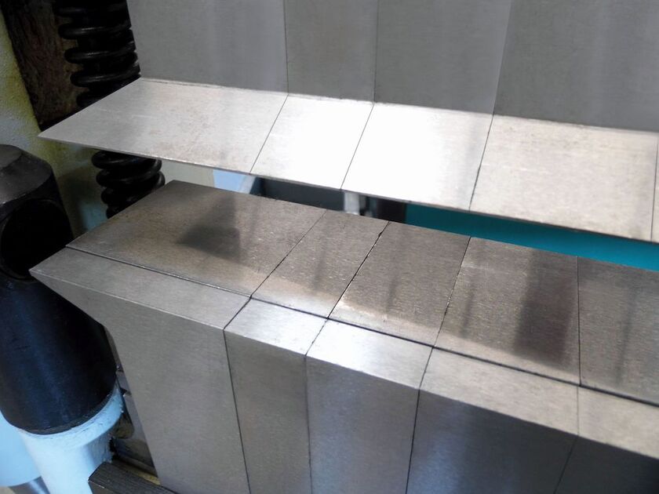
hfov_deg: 69.4
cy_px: 247
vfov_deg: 54.9
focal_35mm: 25
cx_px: 330
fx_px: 476
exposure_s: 1/8
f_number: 3.1
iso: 100
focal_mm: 4.5
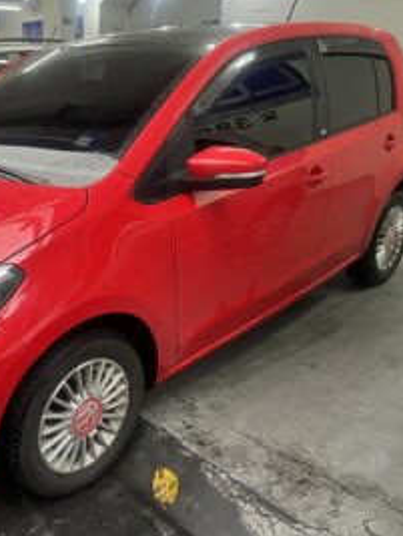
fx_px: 542
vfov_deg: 52.6
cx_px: 78
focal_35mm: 35
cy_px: 267
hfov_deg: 39.1
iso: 125
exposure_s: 1/60
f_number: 1.5
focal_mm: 5.7
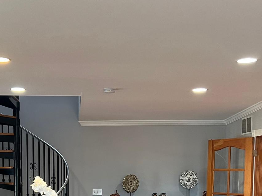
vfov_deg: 22.2
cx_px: 78
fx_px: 477
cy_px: 206
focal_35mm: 63
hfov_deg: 30.4
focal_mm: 5.7
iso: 160
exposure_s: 1/60
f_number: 1.5
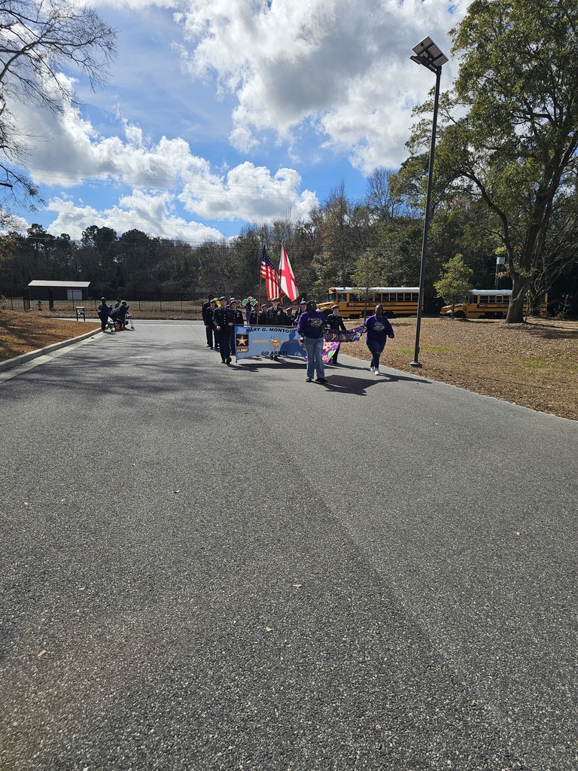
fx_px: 512
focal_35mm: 23
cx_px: 289
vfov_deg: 73.9
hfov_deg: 58.9
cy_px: 386
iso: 12
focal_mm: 6.3
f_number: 1.7
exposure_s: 1/1728
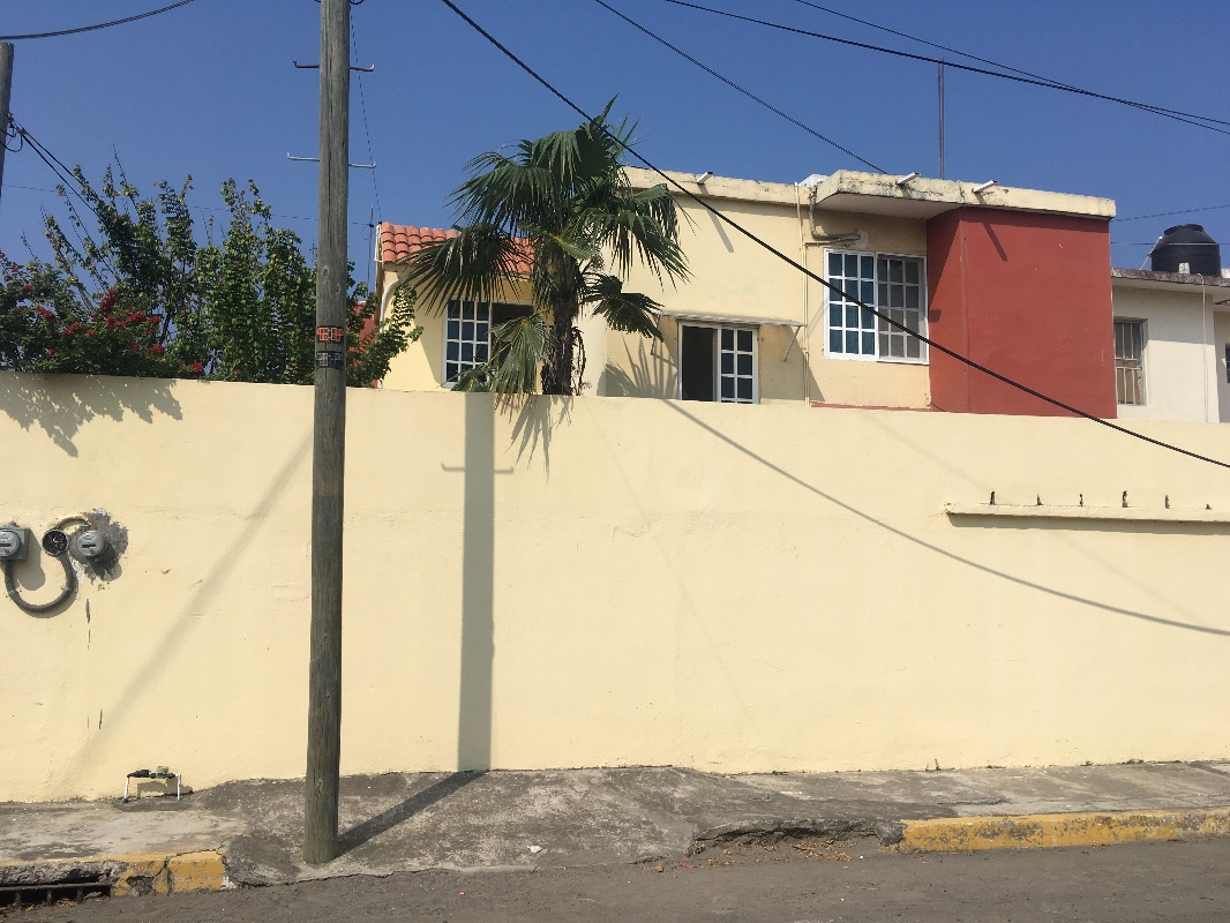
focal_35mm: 29
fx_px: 1031
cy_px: 462
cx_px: 615
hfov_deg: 61.6
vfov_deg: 48.2
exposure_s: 1/3344
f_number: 2.2
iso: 25
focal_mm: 4.15
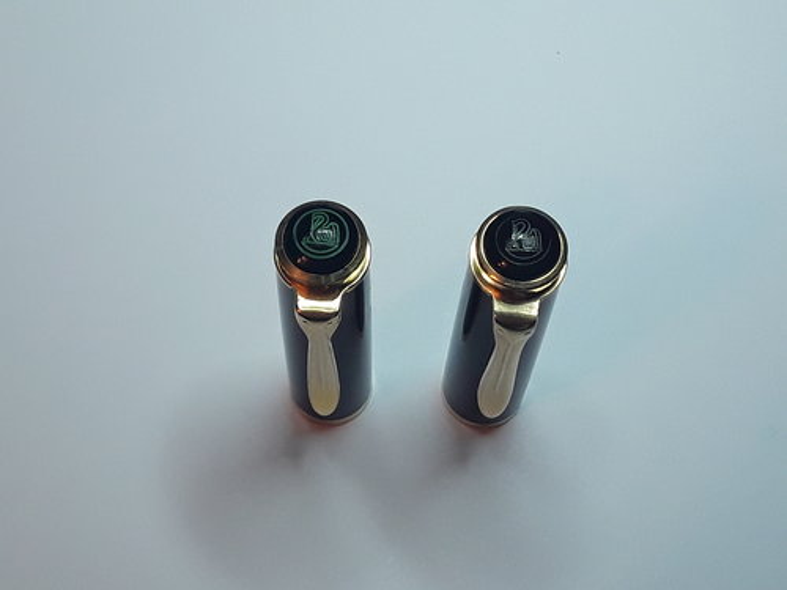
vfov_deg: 51.4
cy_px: 295
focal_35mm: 27
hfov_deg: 65.3
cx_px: 394
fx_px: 614
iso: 40
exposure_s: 1/116
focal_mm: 2.91
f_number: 1.9
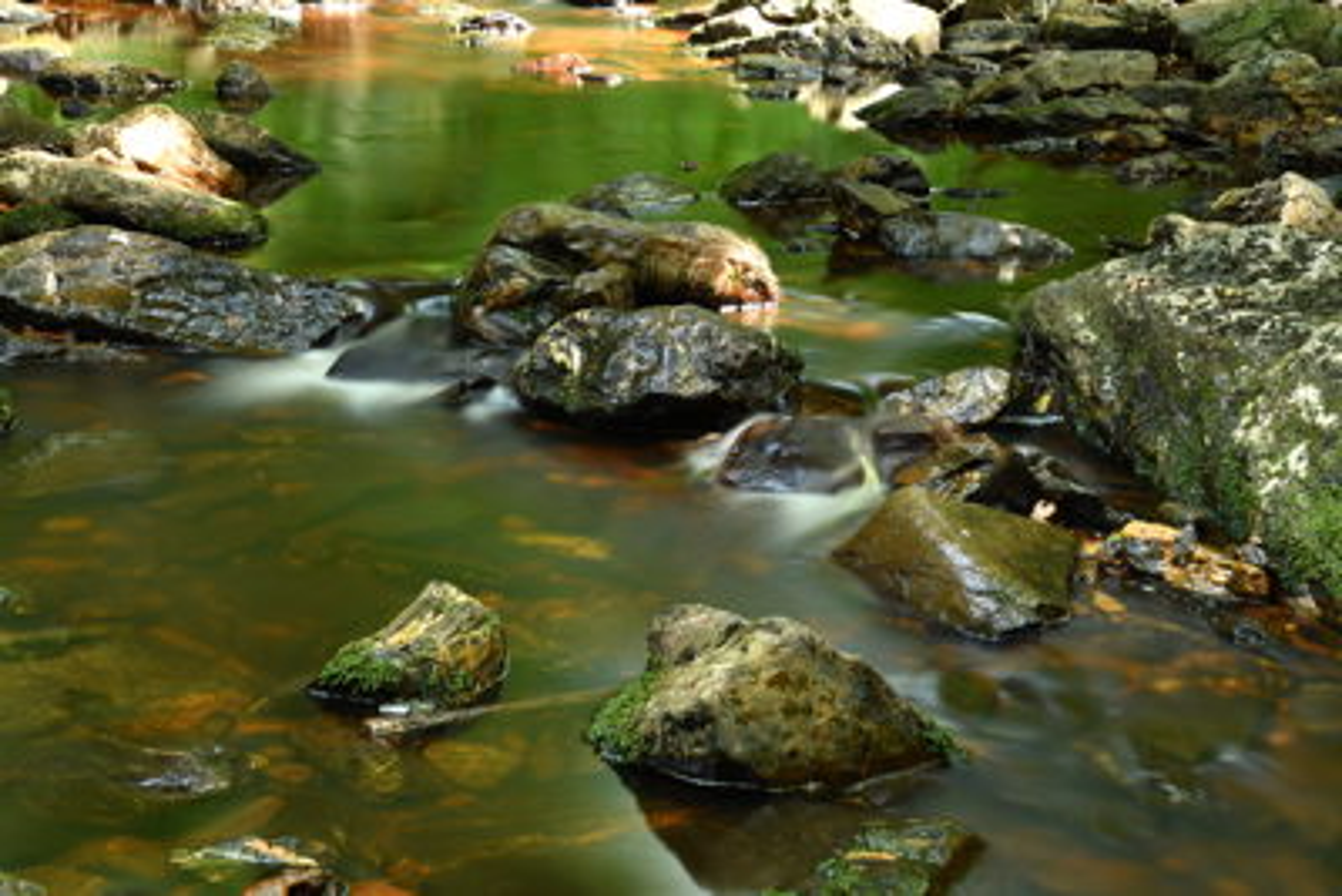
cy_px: 448
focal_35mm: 66
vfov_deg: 20.6
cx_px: 671
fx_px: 2461
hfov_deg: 30.5
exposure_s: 25
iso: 100
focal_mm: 44
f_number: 6.3
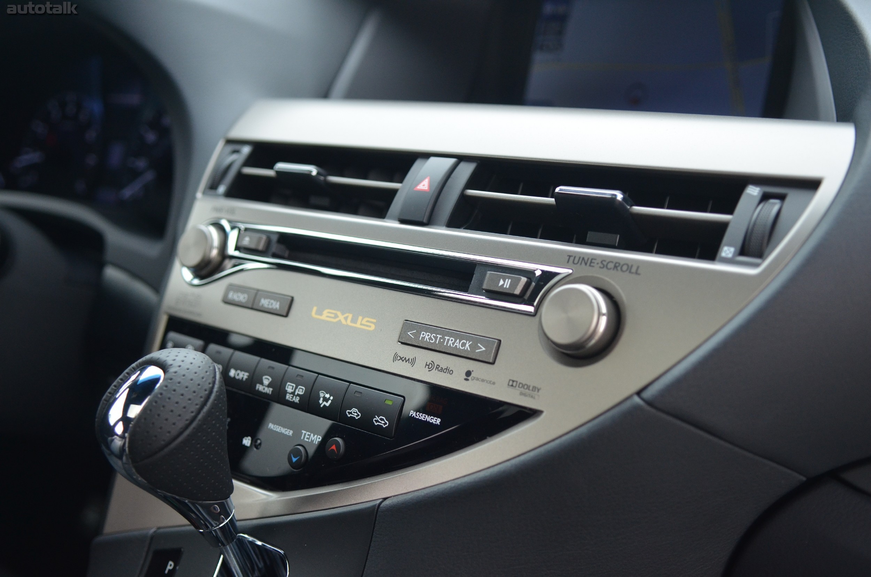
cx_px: 436
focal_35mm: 42
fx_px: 1014
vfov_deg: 31.8
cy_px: 288
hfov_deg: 46.5
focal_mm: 28
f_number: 2.8
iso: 900
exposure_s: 1/500
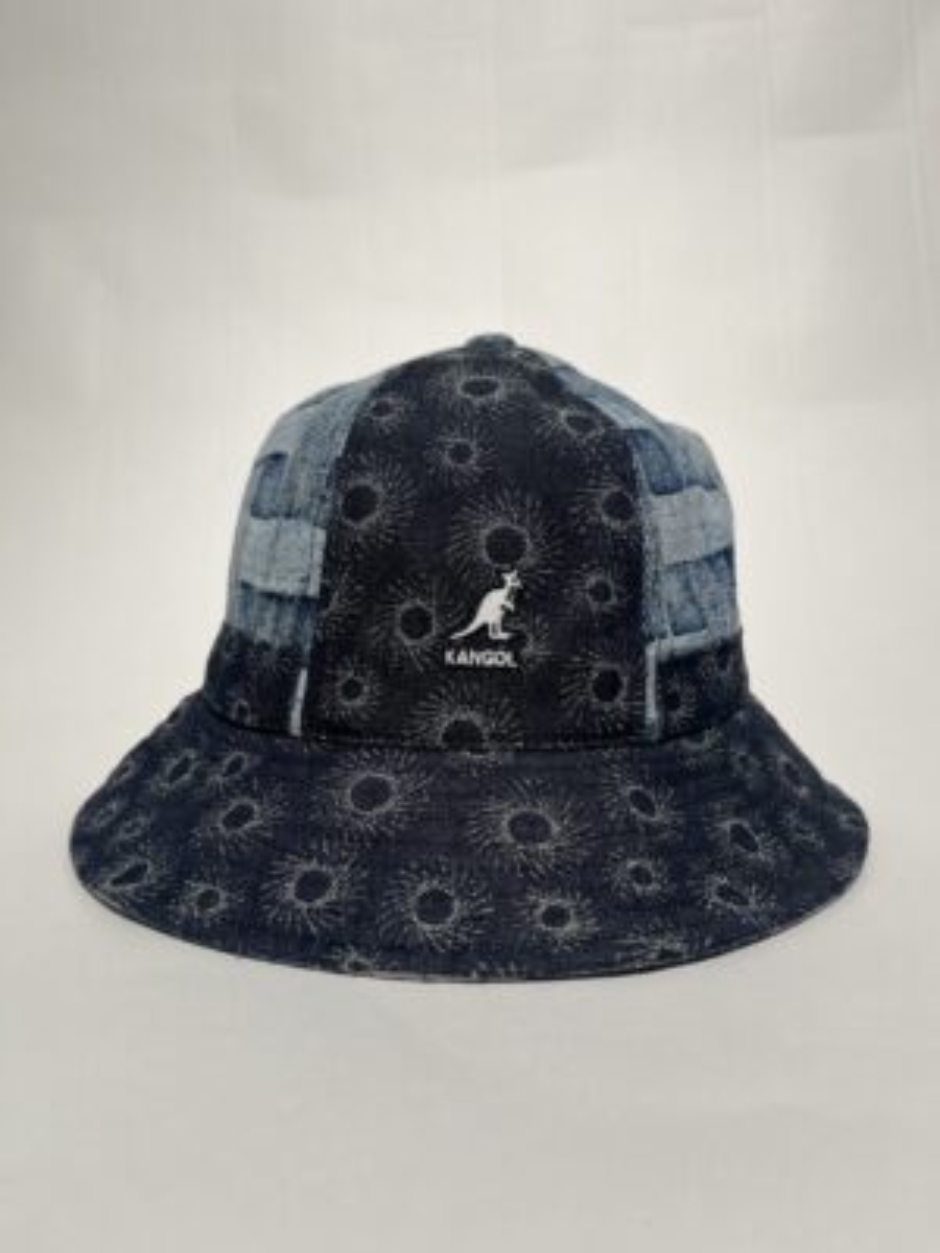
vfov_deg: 67.3
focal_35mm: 26
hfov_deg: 53.1
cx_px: 470
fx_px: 941
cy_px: 626
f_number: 1.6
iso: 50
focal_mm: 5.1
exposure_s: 1/504
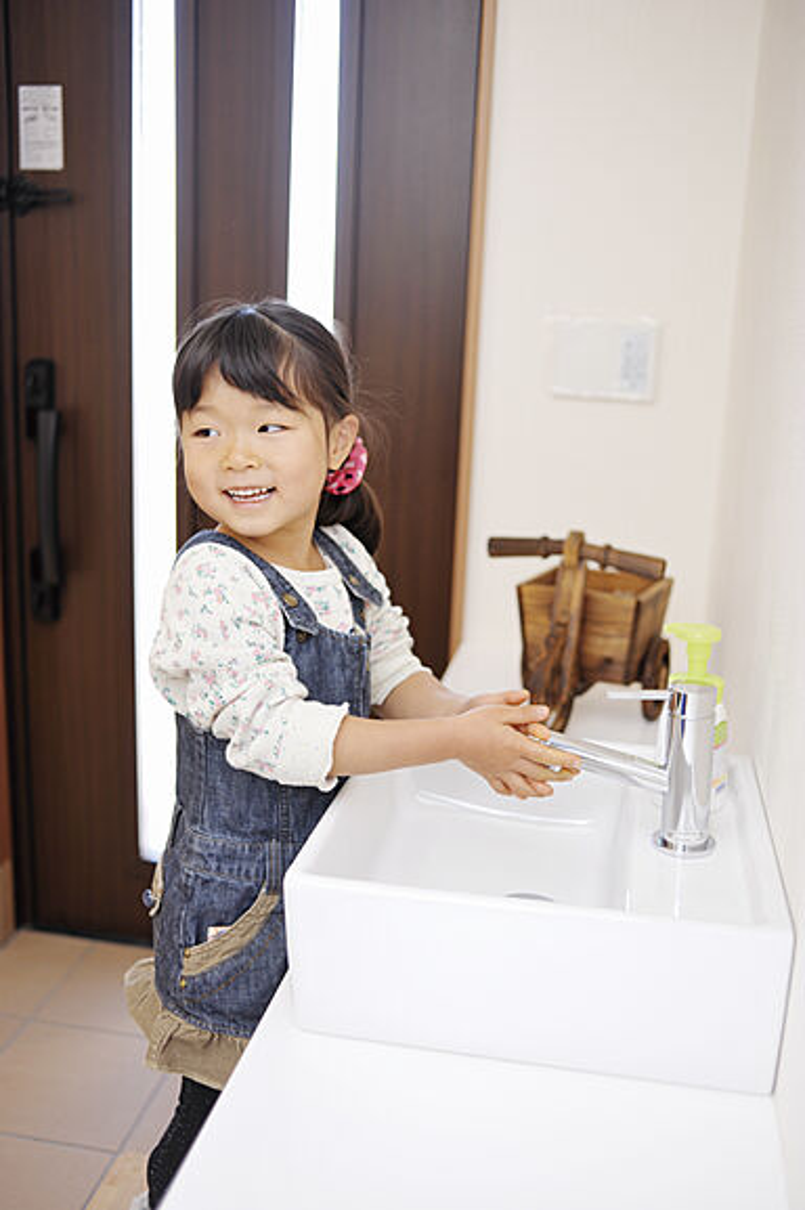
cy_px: 605
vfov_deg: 54.5
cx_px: 402
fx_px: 1175
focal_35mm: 35
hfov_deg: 37.8
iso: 320
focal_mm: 35
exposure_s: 1/100
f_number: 2.5
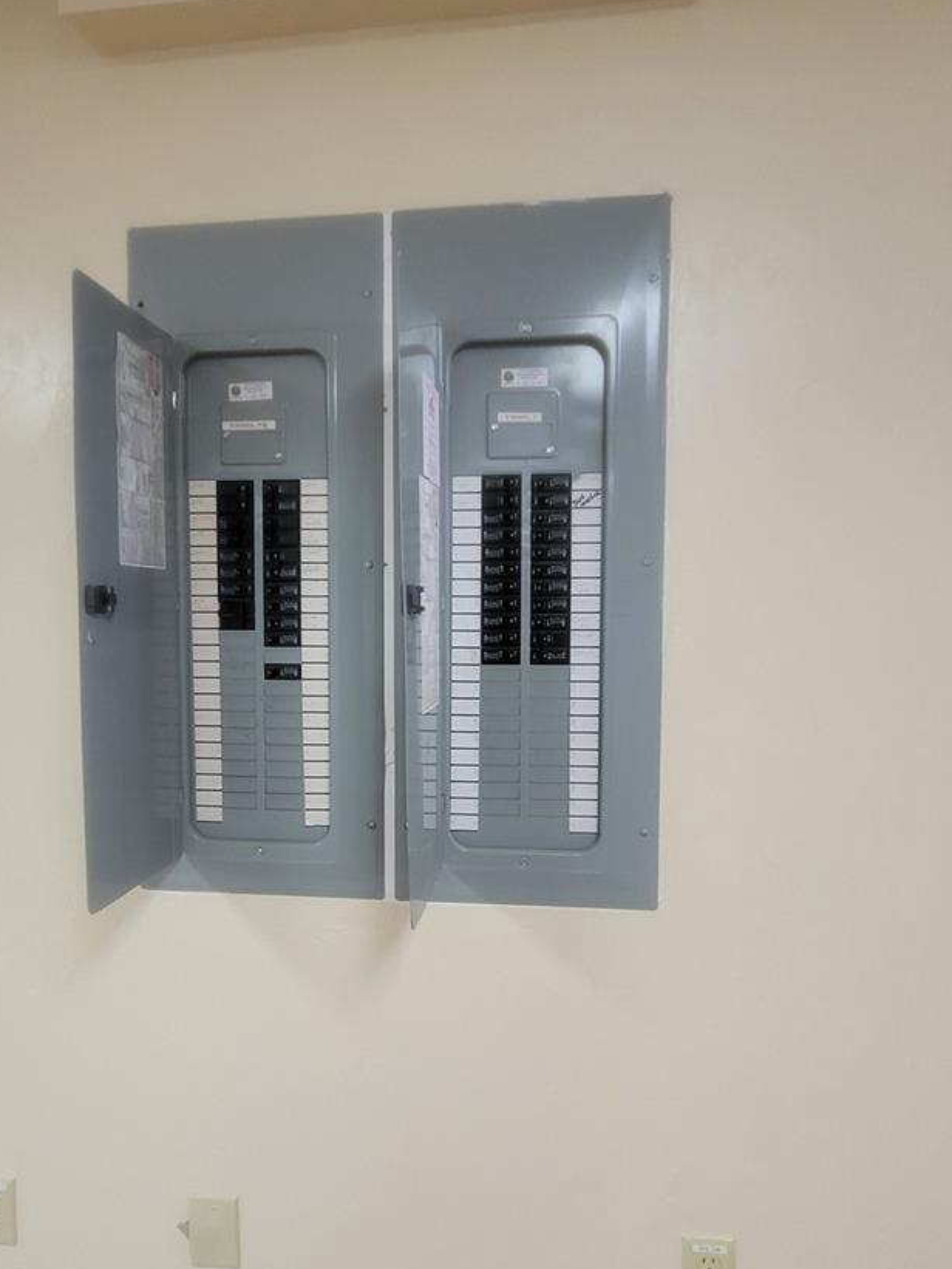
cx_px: 413
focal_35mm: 19
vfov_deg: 84.6
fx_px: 697
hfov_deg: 68.4
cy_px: 649
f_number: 2.2
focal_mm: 2.2
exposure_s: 1/60
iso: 250
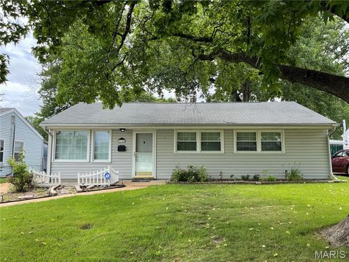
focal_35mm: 25
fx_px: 252
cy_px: 131
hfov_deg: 69.4
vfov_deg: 54.9
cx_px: 174
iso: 32
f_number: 1.6
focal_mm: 5.1
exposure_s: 1/1038
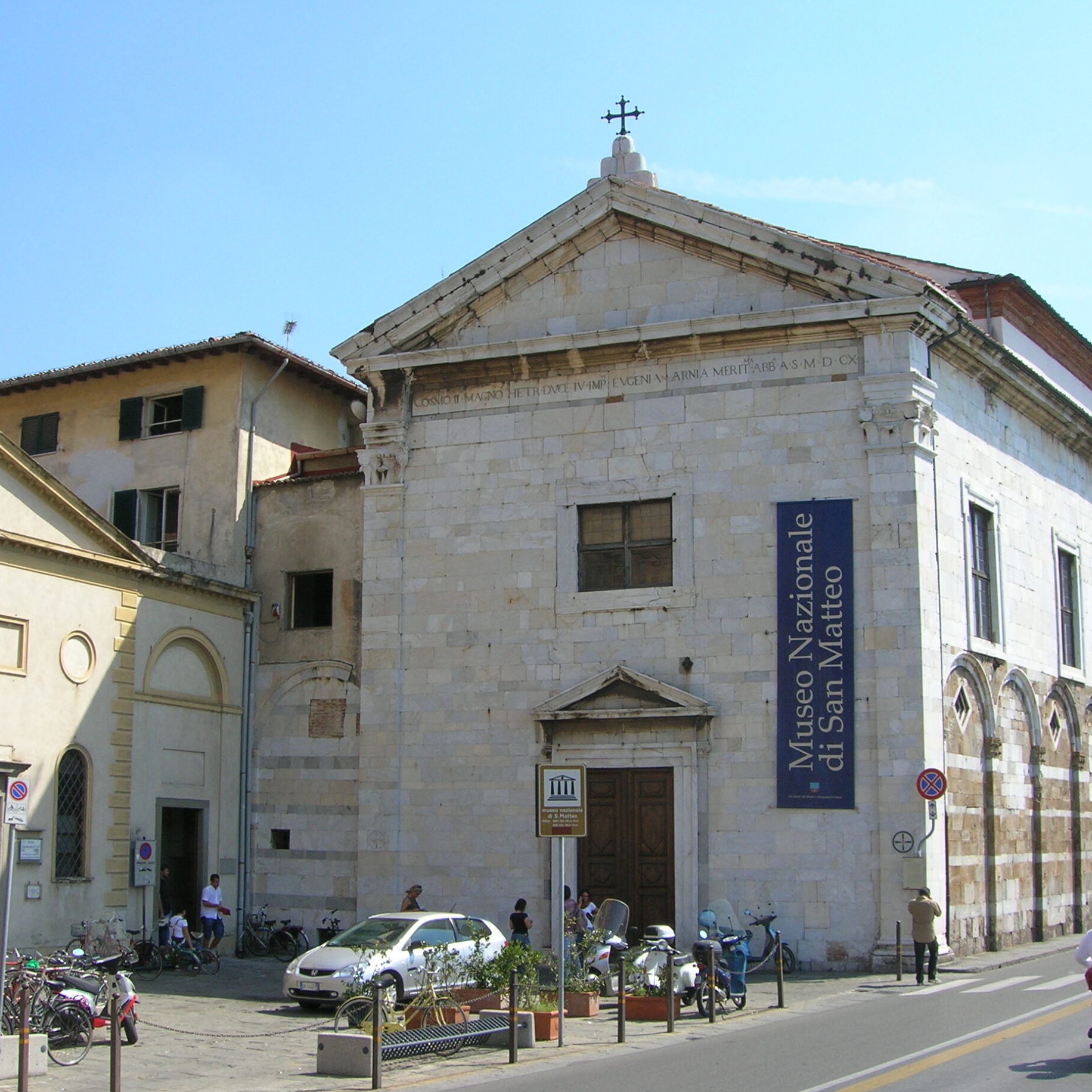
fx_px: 1499
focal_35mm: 42
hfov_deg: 40.0
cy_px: 561
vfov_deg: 40.0
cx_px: 556
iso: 50
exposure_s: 1/289
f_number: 4.9
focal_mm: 5.7
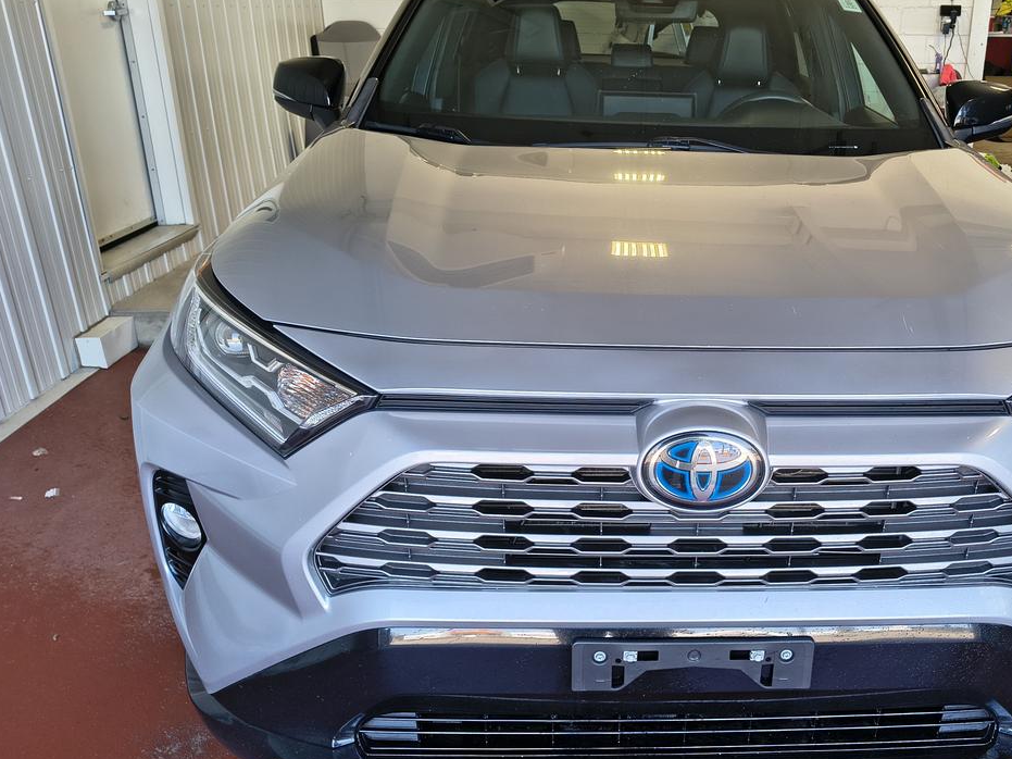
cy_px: 390
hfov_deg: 54.3
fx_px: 965
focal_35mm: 33
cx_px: 672
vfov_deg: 42.9
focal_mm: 5.56
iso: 106
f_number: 1.8
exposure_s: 1/120
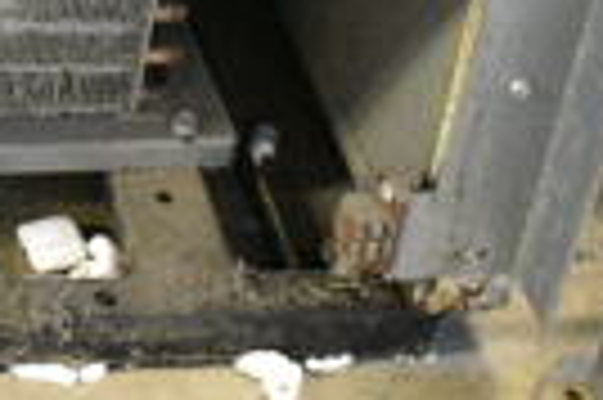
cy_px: 76
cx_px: -657
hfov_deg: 10.5
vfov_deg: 7.7
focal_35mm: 178
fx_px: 2978
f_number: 4
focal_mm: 26
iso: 6400
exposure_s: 1/60
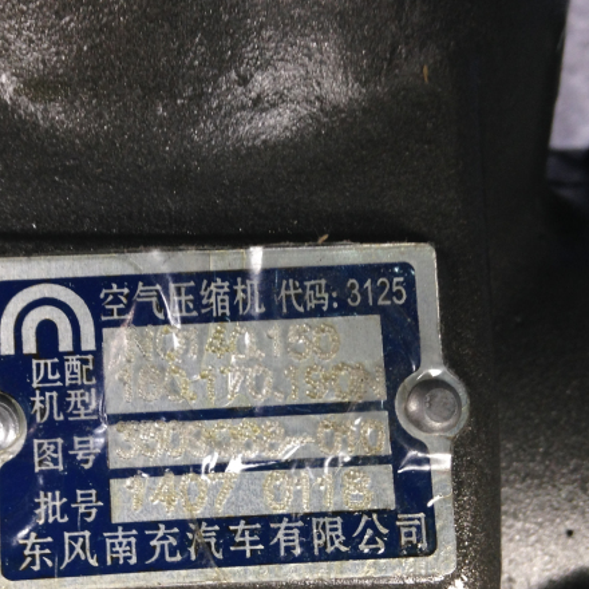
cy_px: 333
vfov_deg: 32.2
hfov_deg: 31.6
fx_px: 1020
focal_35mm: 53
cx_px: 147
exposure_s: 1/20
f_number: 2.4
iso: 64
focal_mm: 4.12
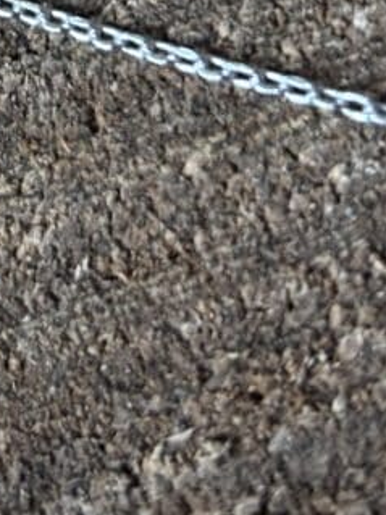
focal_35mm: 167
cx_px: -179
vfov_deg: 11.3
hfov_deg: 8.7
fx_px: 2485
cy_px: -299
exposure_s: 1/60
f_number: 1.6
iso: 80
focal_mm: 5.96
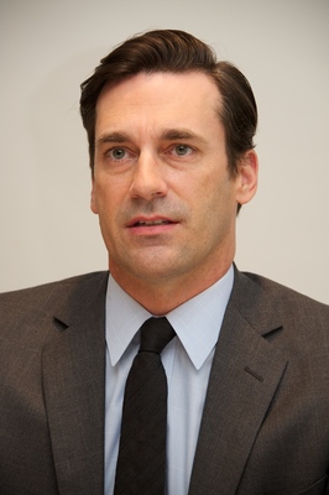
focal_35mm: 170
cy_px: 248
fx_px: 2334
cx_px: 164
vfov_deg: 12.1
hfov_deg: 8.1
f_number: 6.3
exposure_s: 1/60
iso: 500
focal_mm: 170
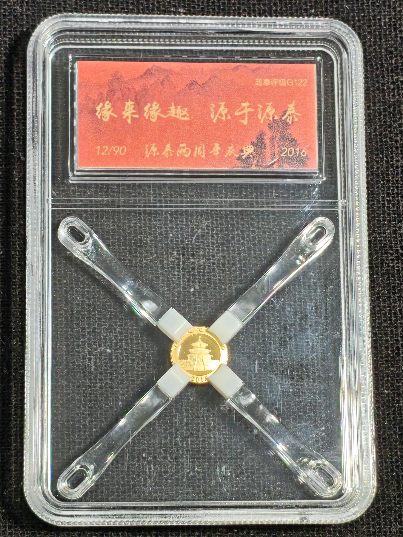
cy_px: 268
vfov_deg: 18.4
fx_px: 1661
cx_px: 202
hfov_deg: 13.8
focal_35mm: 107
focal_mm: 4.94
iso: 50
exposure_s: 1/324
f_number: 1.5
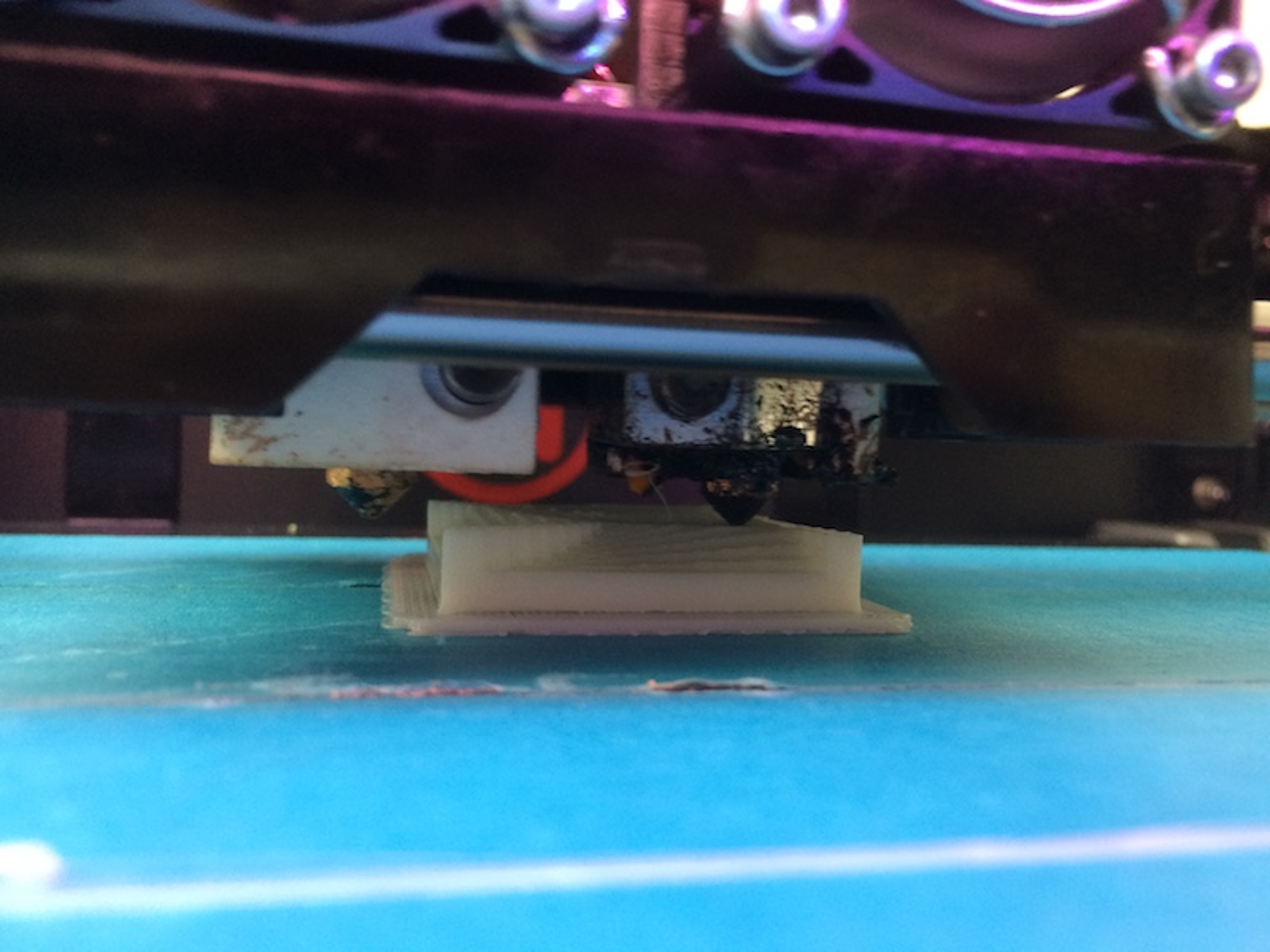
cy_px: 476
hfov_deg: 61.7
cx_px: 635
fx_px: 1064
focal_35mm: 29
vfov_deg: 48.2
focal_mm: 4.15
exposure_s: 1/33
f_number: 2.2
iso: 160
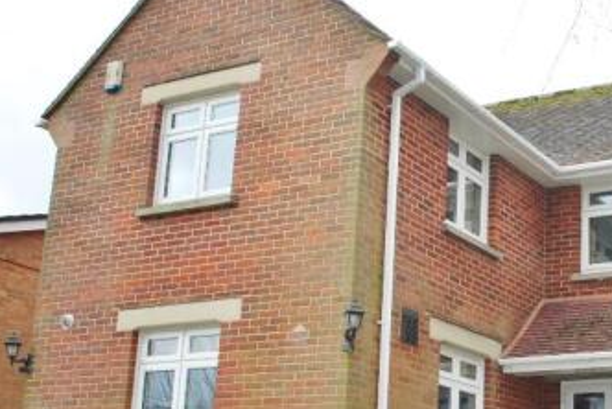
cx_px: 526
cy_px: 270
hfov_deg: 29.9
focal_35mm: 65
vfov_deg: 20.9
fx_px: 1106
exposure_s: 1/125
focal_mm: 22
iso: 140
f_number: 4
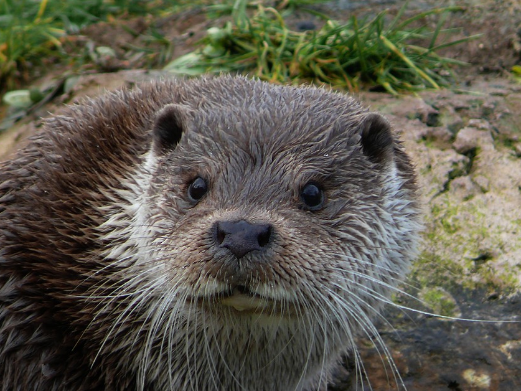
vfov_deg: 2.0
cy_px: 194
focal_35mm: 760
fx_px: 11440
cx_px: 257
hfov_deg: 2.6
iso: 100
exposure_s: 1/125
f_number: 4
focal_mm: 88.8
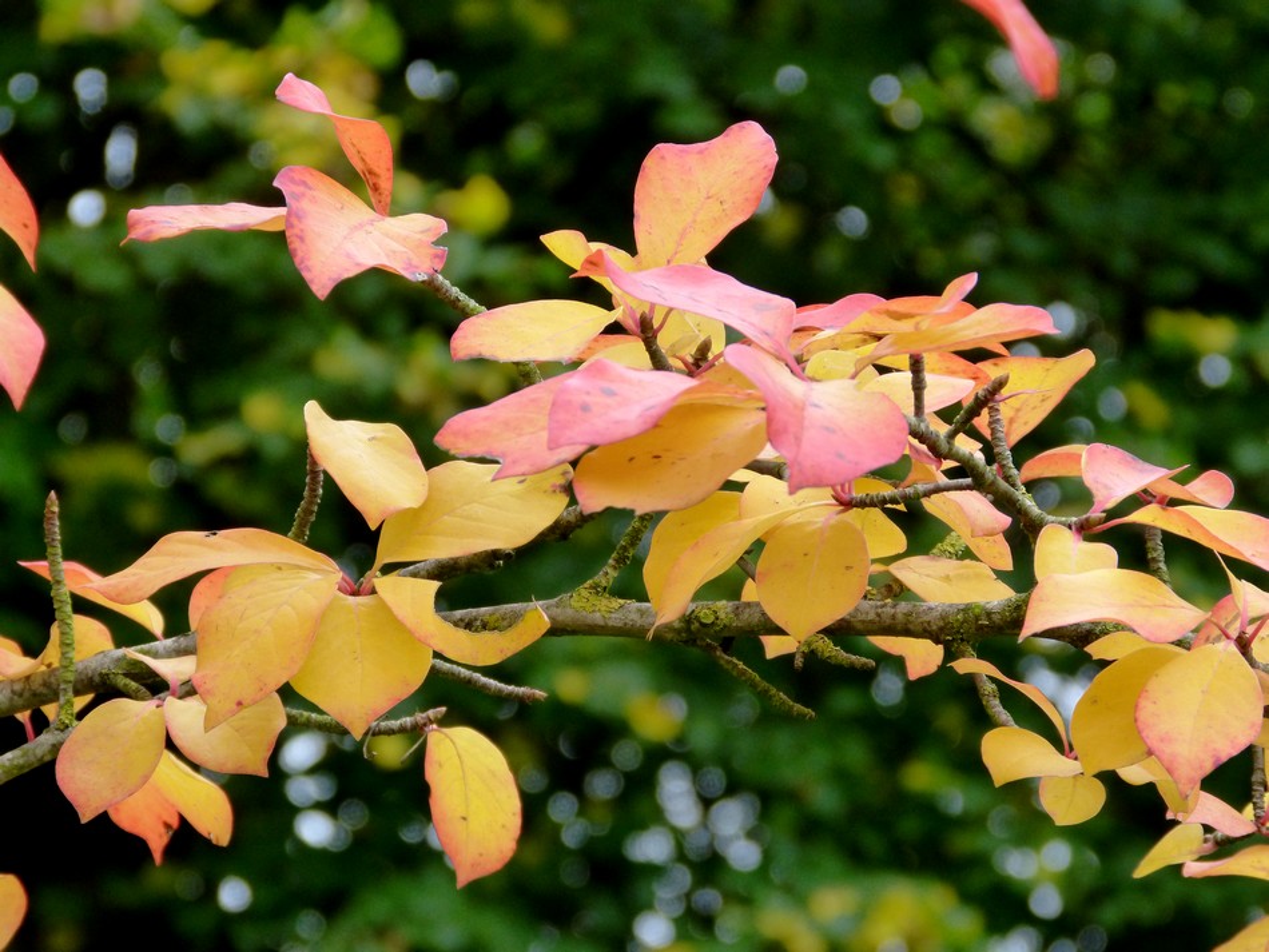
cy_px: 476
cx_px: 634
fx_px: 6894
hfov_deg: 10.5
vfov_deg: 7.9
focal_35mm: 188
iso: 320
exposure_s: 1/200
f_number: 4
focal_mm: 33.9
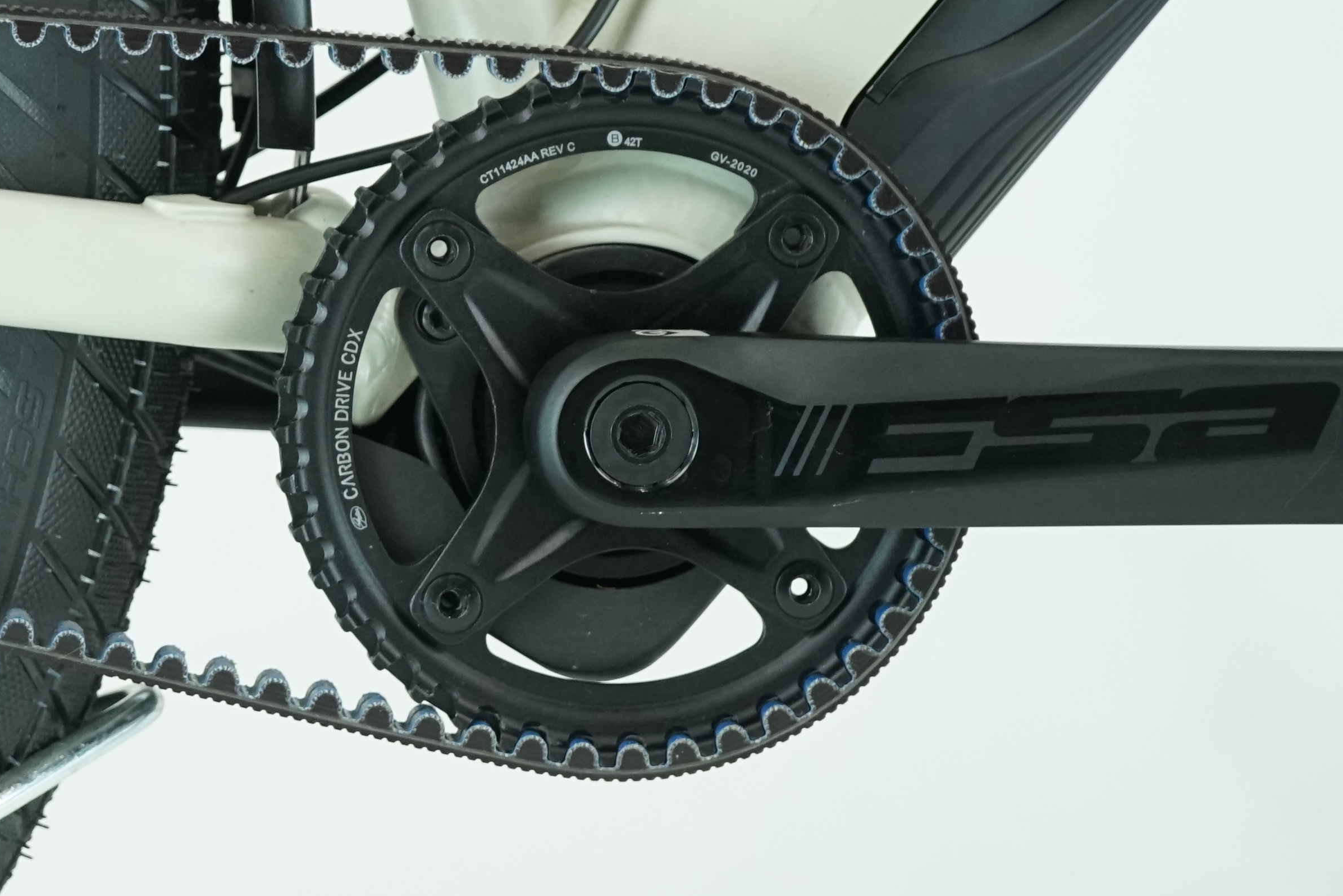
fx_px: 5894
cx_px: -93
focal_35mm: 158
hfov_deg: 12.8
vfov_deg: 8.7
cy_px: 435
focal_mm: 63
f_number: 5.6
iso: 1600
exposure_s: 1/200
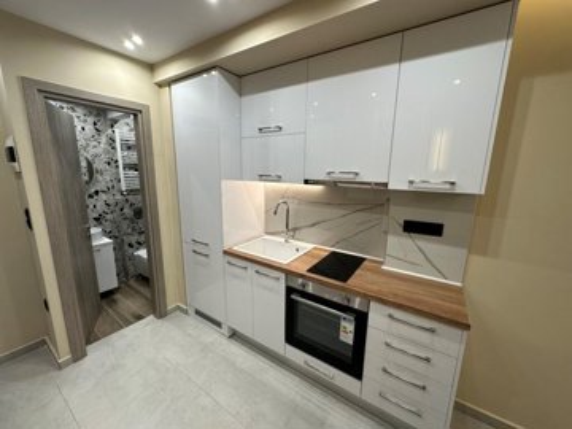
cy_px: 214
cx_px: 286
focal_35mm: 14
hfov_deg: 102.1
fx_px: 231
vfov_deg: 85.7
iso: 100
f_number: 2.2
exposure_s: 1/100
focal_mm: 2.22
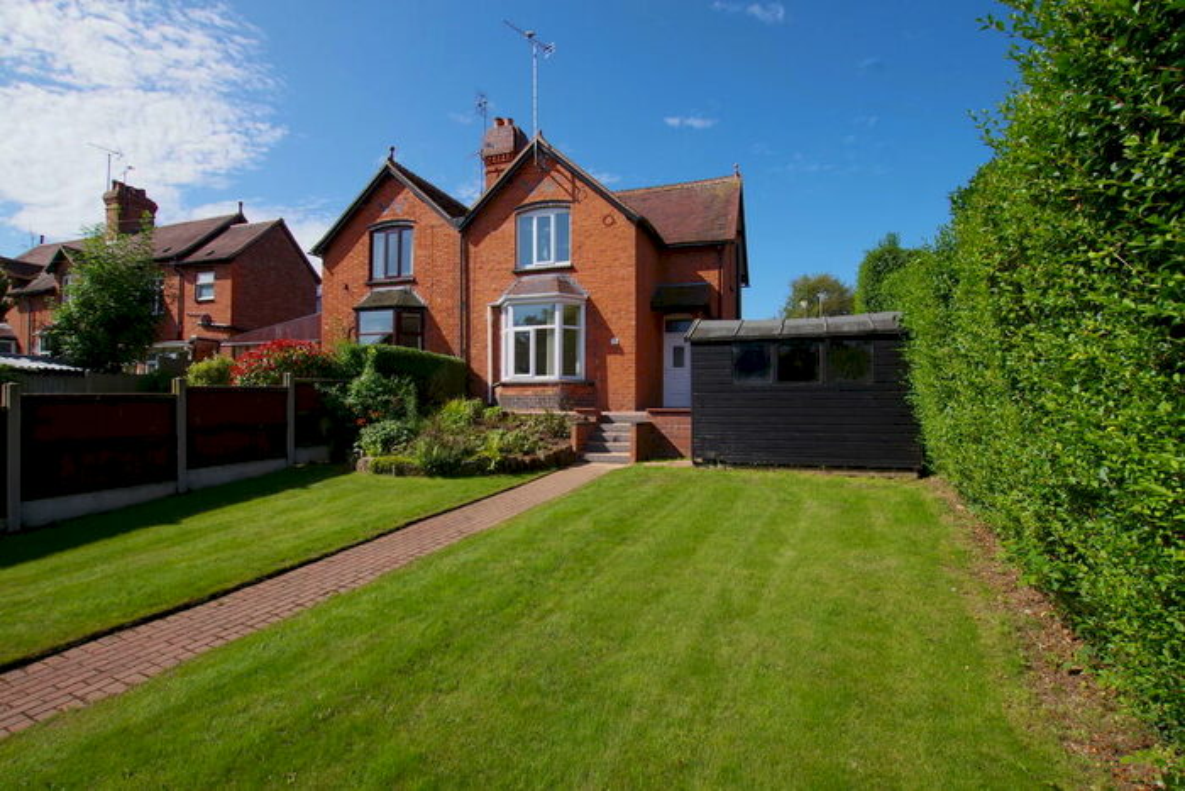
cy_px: 396
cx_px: 592
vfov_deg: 72.1
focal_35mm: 16
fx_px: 543
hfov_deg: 95.0
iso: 200
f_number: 11
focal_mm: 11
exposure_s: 1/160
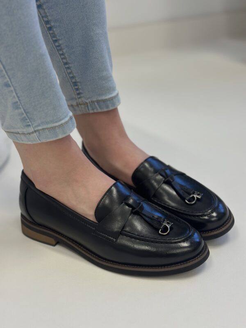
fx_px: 455
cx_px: 123
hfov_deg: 30.3
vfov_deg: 39.7
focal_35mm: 48
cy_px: 164
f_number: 1.78
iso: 125
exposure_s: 1/100
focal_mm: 6.86
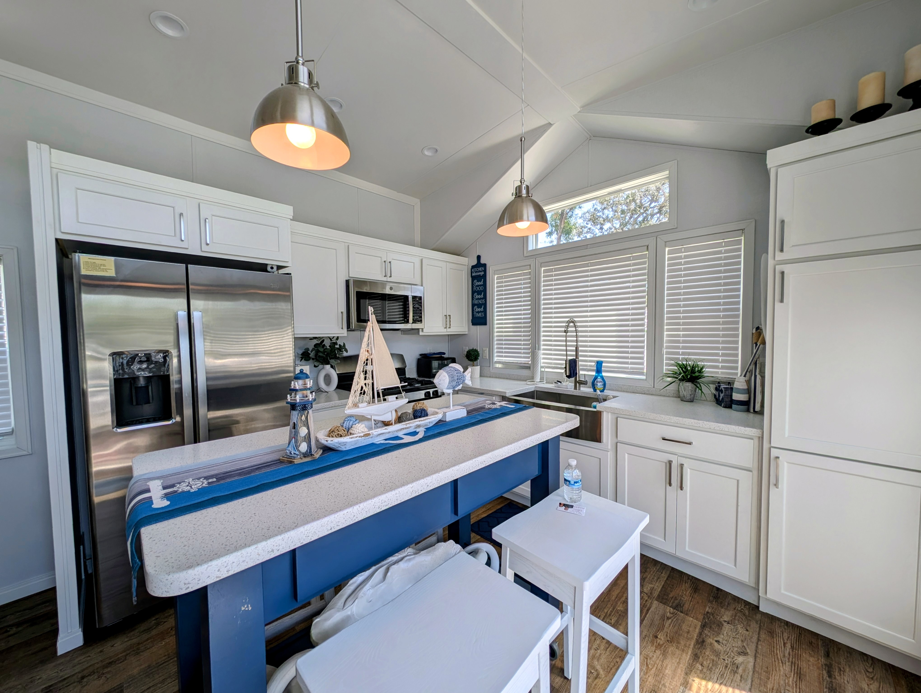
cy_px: 346
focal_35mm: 12
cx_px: 460
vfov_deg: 94.6
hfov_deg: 110.5
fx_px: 320
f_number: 1.95
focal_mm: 2.23
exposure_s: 1/316
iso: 40
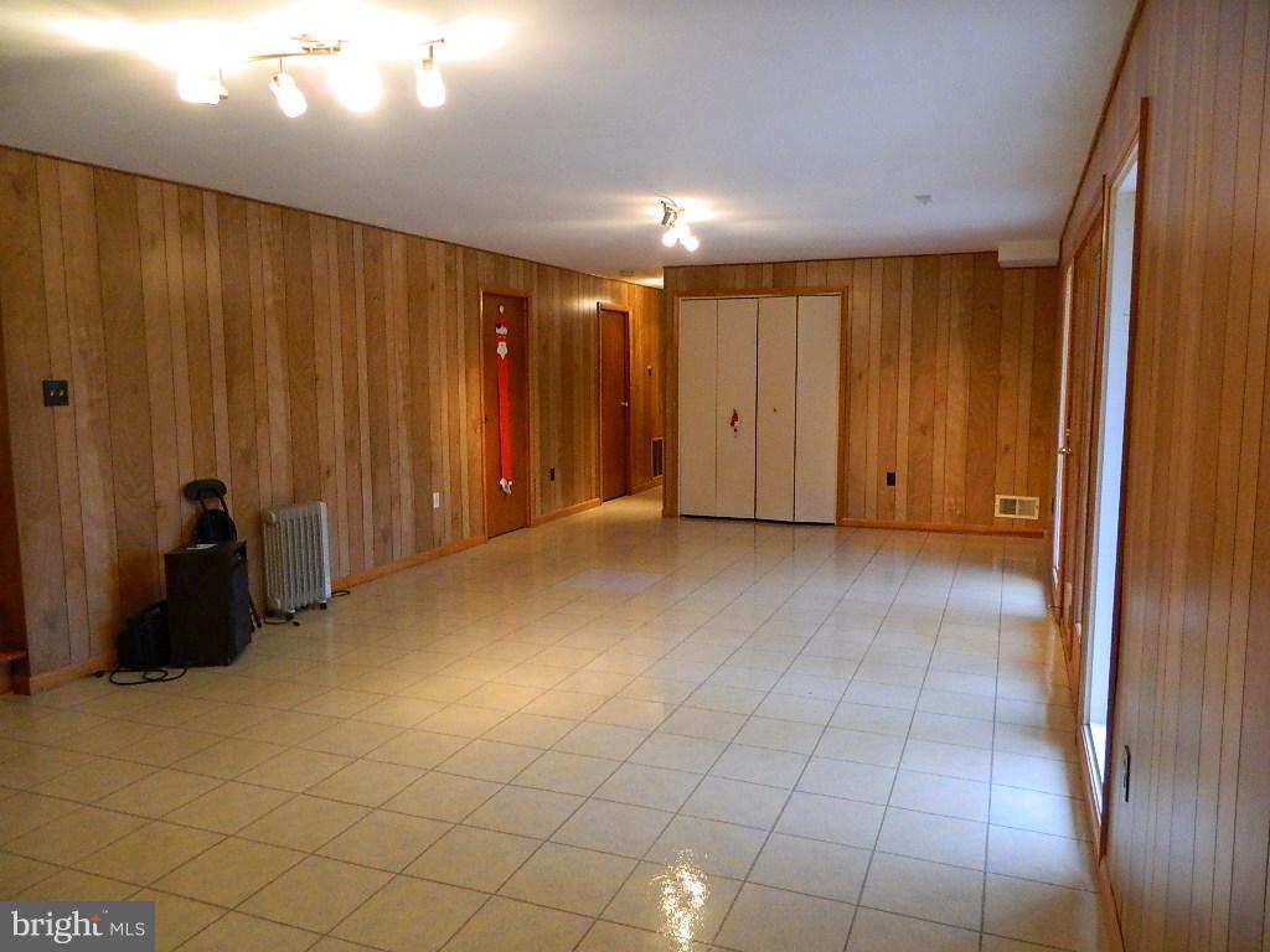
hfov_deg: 69.4
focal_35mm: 25
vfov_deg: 54.9
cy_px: 476
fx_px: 917
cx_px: 635
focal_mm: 4.5
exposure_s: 1/13
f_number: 3.1
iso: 400
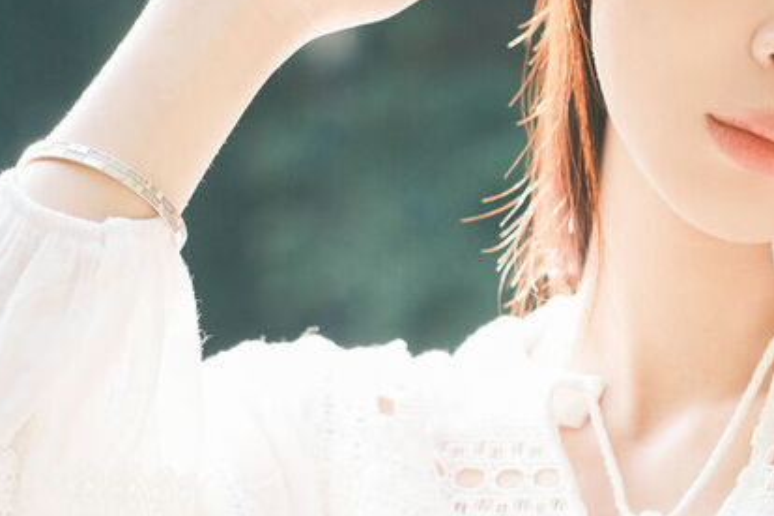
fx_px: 4579
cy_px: 65
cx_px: 652
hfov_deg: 9.6
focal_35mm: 213
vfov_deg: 6.4
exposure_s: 1/640
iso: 800
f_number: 2.5
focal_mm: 56
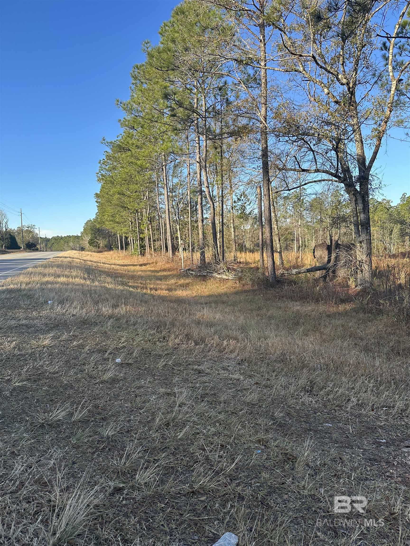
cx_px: 205
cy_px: 273
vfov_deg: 71.6
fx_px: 379
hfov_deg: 56.8
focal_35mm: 24
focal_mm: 6.86
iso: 80
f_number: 1.78
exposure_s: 1/1374
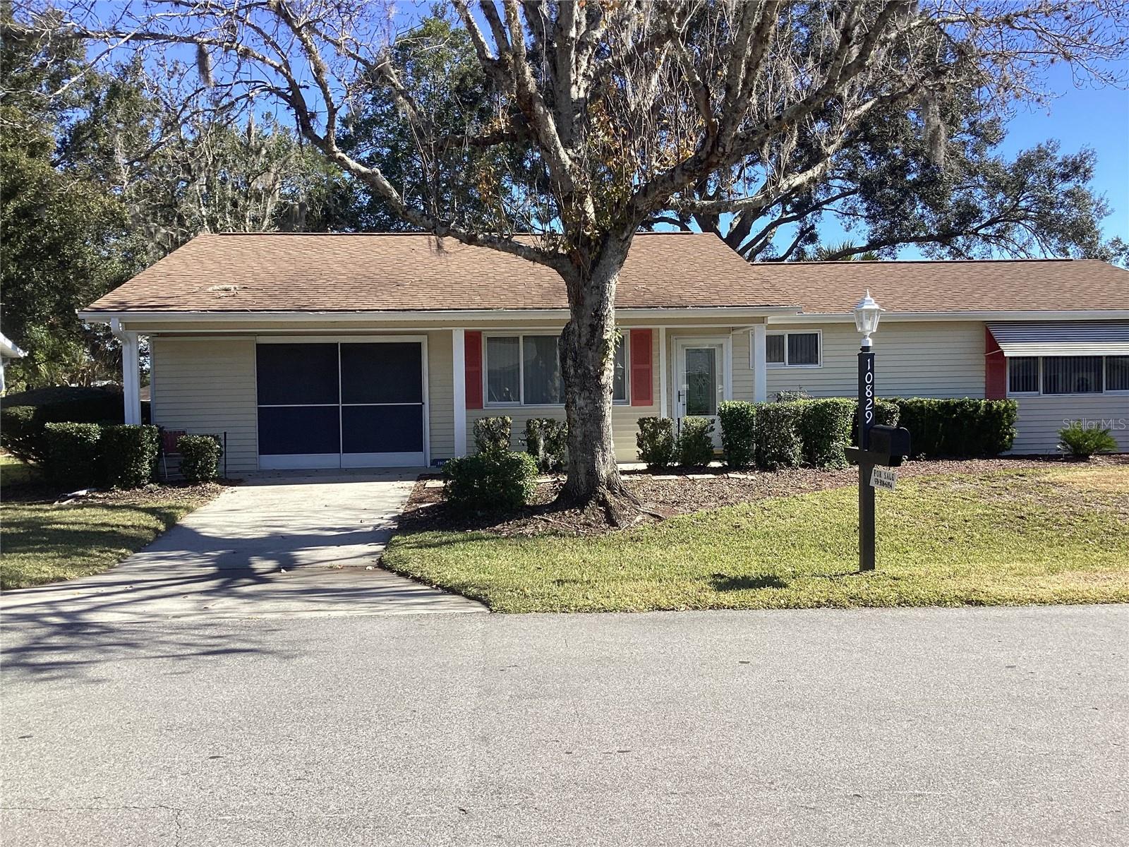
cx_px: 564
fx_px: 1011
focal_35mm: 31
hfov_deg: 58.4
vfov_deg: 45.4
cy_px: 424
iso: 25
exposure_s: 1/662
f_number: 2.4
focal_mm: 3.3
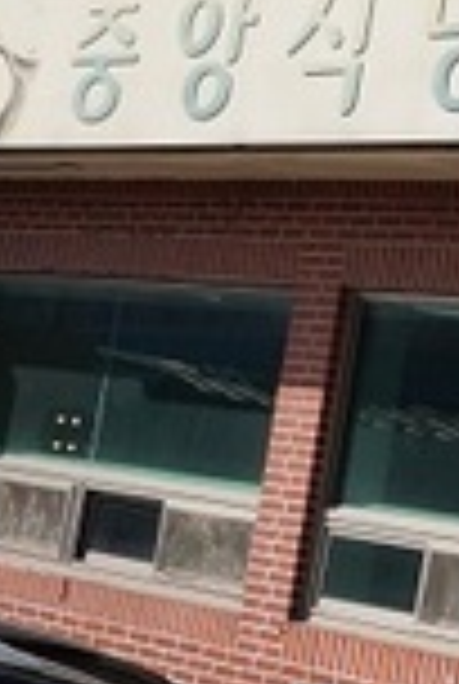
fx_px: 2515
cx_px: 614
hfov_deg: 10.2
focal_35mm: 132
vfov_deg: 15.2
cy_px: -25
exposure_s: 1/100
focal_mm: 21
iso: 100
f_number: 14
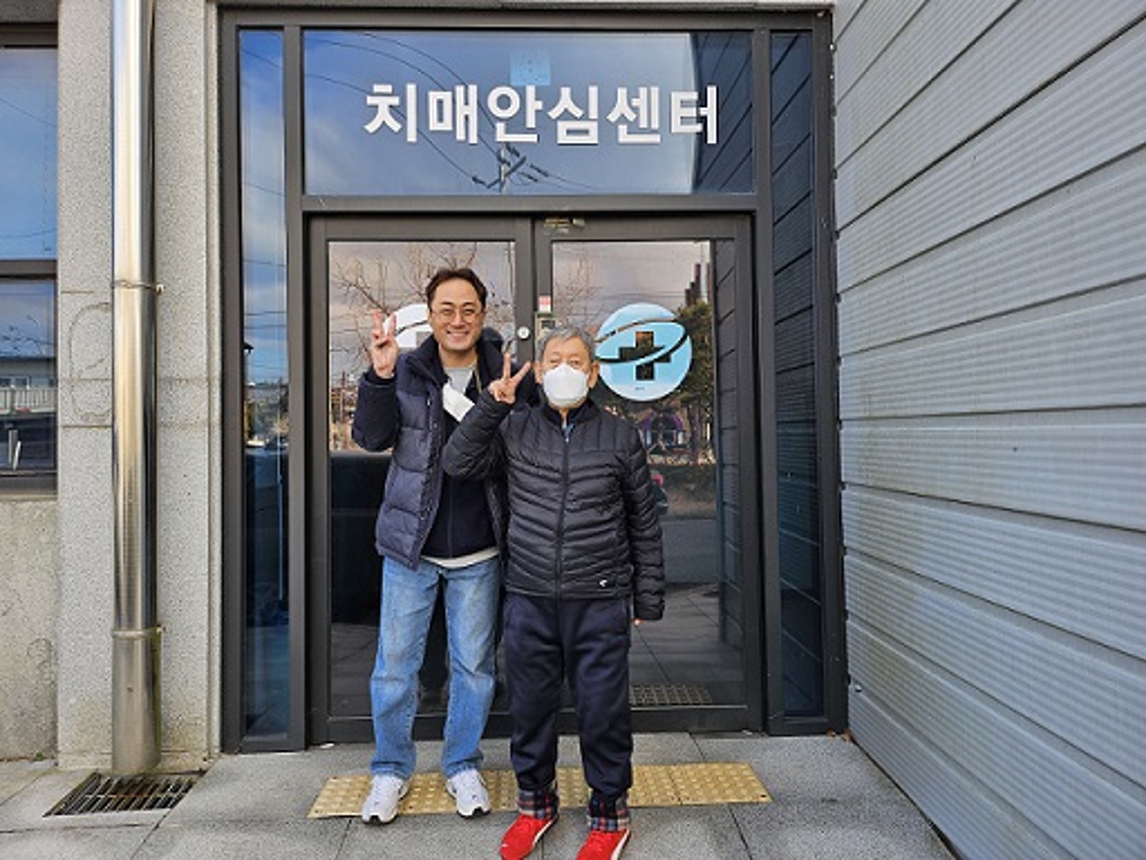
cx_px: 573
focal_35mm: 24
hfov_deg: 71.6
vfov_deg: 56.8
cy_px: 430
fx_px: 795
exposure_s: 1/550
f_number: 1.8
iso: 50
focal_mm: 5
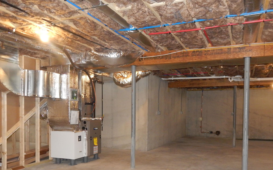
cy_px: 120
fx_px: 238
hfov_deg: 59.6
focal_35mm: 32
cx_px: 144
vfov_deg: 38.7
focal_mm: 4
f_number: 3
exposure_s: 1/30
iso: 360
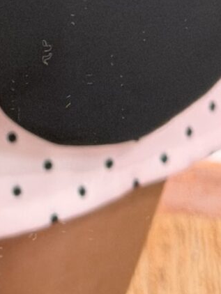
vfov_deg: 6.5
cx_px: -213
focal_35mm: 291
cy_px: -430
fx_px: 2475
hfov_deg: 5.0
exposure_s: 1/100
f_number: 1.78
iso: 200
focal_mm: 6.76
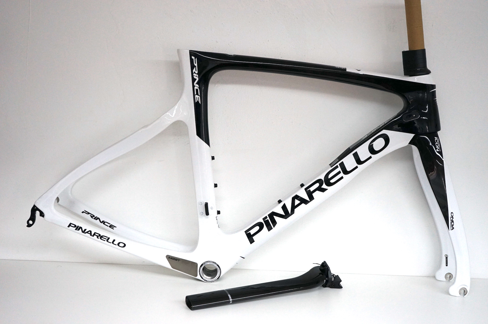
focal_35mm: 49
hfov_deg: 40.4
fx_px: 664
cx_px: 244
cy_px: 162
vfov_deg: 27.5
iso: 1600
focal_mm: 49
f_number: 4.5
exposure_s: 1/160
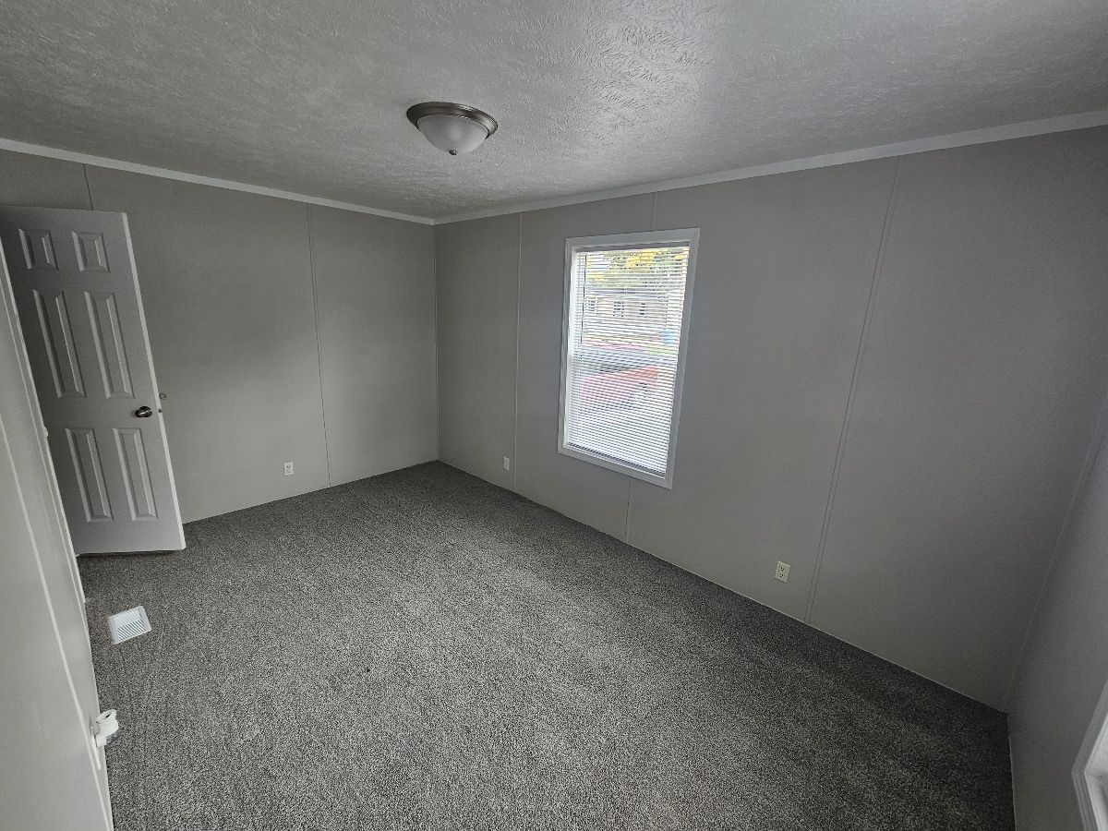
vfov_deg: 89.9
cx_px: 554
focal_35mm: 13
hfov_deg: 106.2
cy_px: 416
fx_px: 416
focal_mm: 2.2
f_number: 2.2
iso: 160
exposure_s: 1/207
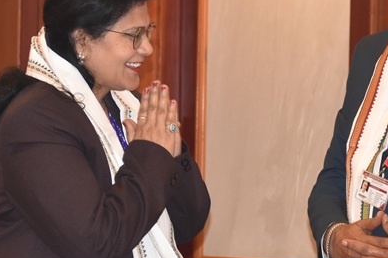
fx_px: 3500
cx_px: 276
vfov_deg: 4.2
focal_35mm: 325
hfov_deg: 6.3
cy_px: 172
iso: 1000
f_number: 4.5
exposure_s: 1/60
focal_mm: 70
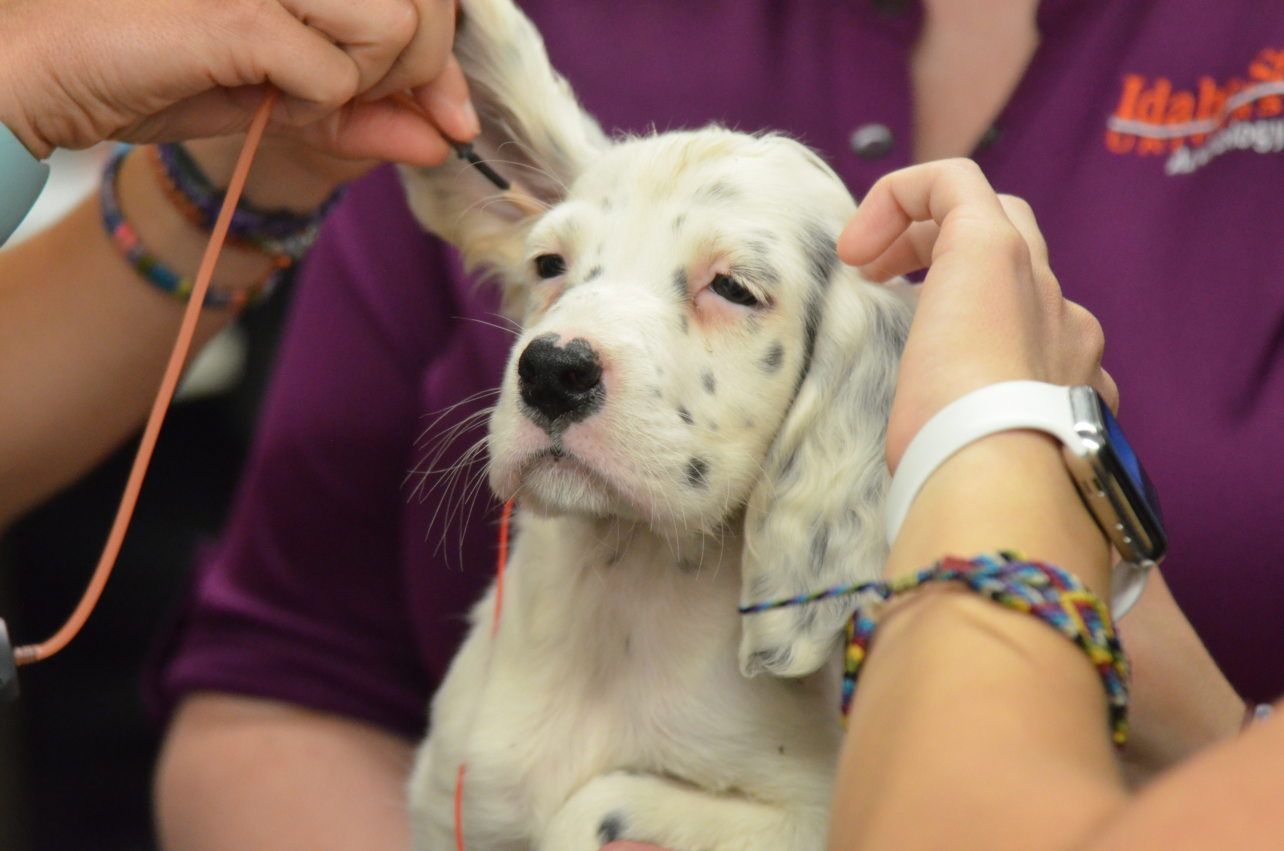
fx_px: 4538
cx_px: 642
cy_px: 426
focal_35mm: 128
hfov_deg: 16.1
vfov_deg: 10.7
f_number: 4
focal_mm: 85
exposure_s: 1/250
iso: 3200
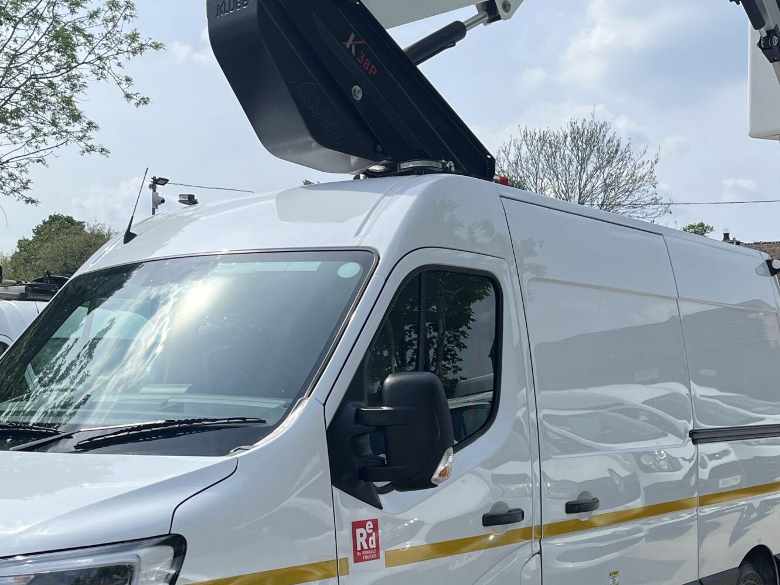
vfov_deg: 28.8
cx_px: 338
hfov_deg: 38.1
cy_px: 411
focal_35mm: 50
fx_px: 1127
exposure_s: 1/5319
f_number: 1.6
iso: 50
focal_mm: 5.1
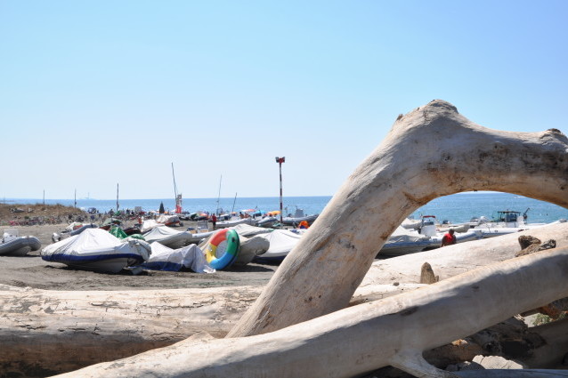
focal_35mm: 39
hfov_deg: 49.6
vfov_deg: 34.2
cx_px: 284
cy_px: 189
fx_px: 615
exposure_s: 1/400
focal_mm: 26
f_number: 10
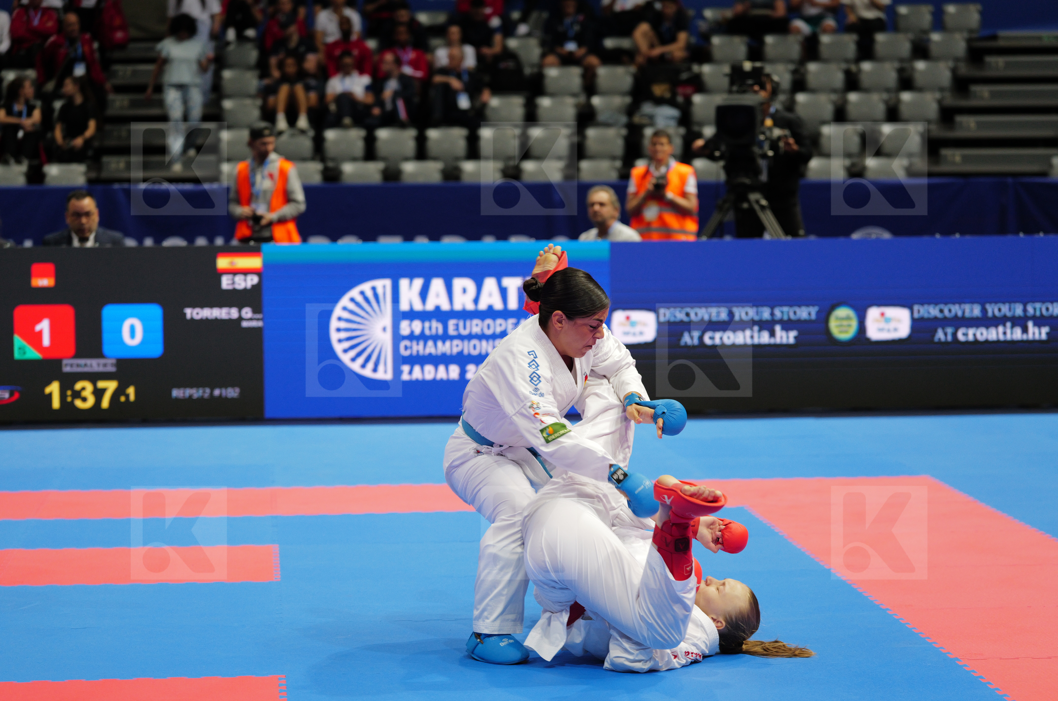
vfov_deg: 13.5
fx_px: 2963
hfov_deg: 20.2
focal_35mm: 101
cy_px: 350
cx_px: 529
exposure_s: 1/1000
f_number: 2.8
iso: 2000
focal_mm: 101
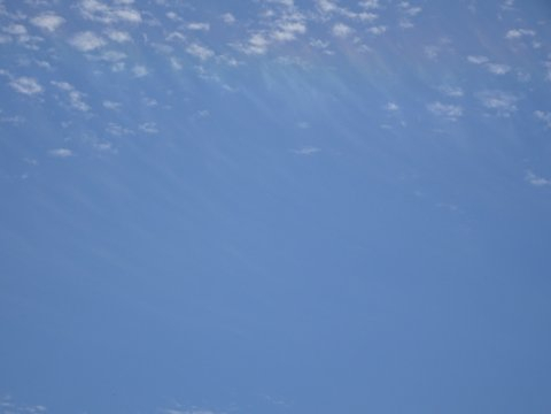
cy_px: 207
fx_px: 1894
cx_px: 276
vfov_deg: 12.5
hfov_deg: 16.6
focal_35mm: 119
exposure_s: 1/1000
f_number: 5.6
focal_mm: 20.29
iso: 80
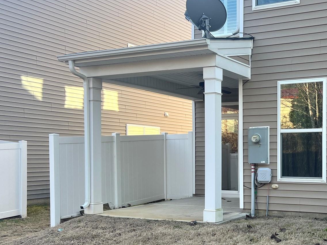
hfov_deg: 38.4
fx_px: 444
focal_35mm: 47
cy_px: 163
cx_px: 276
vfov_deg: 30.7
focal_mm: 5.7
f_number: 1.5
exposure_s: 1/547
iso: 50
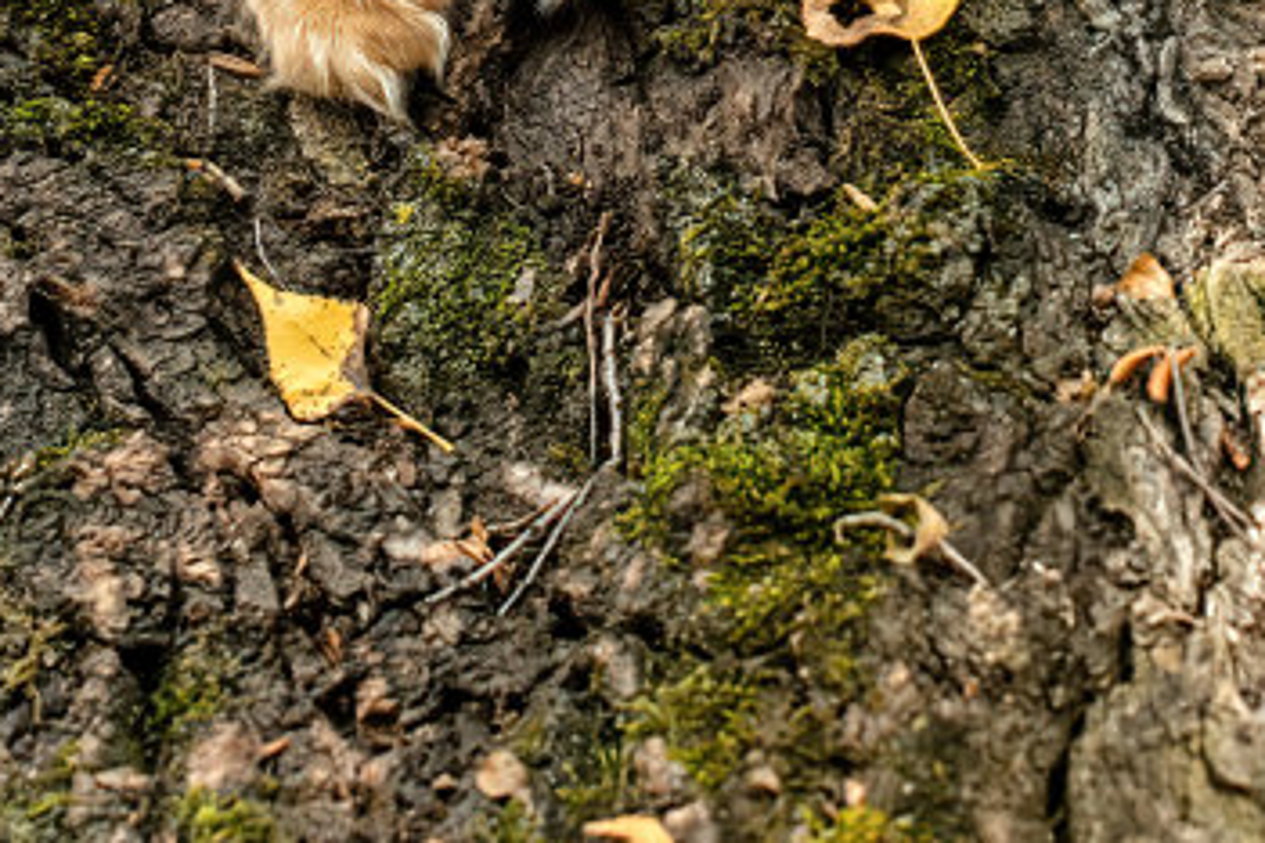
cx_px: 616
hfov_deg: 9.0
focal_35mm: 228
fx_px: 8011
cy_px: -313
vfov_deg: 6.0
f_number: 3.5
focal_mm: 50
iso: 200
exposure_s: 1/200
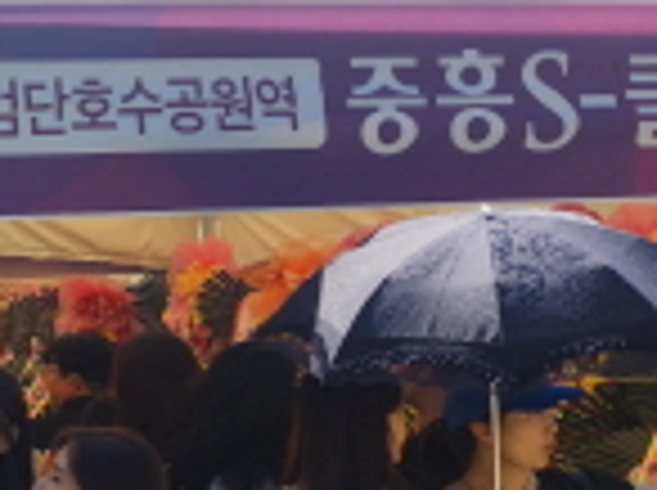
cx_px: -612
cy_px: 351
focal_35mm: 101
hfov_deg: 15.8
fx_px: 1914
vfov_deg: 14.6
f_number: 1.8
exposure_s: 1/848
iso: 20
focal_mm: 5.4
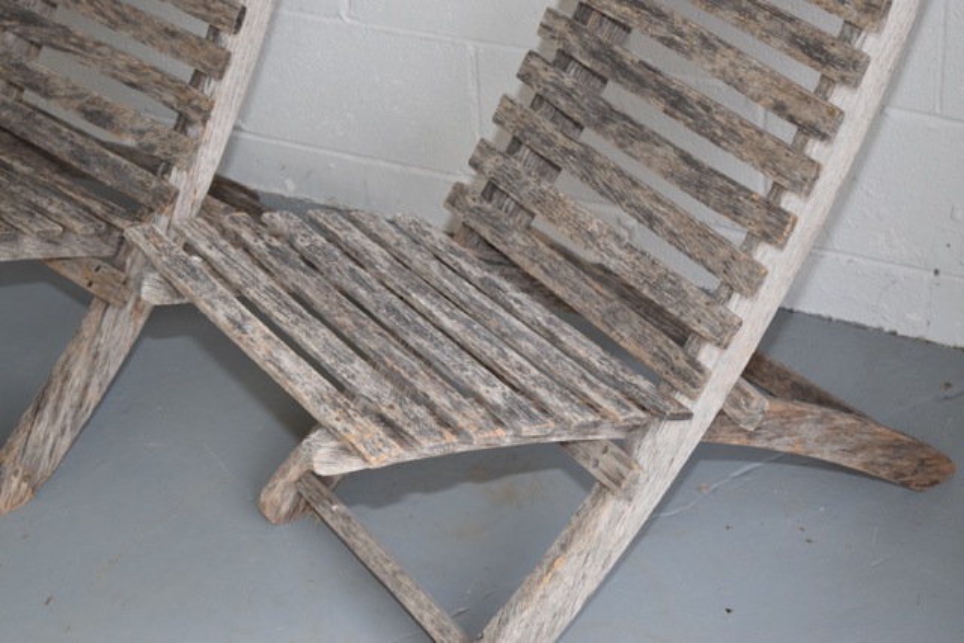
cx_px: 482
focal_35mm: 82
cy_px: 322
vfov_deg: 16.6
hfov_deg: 24.6
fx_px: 2210
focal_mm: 55
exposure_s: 1/125
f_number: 5.6
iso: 800
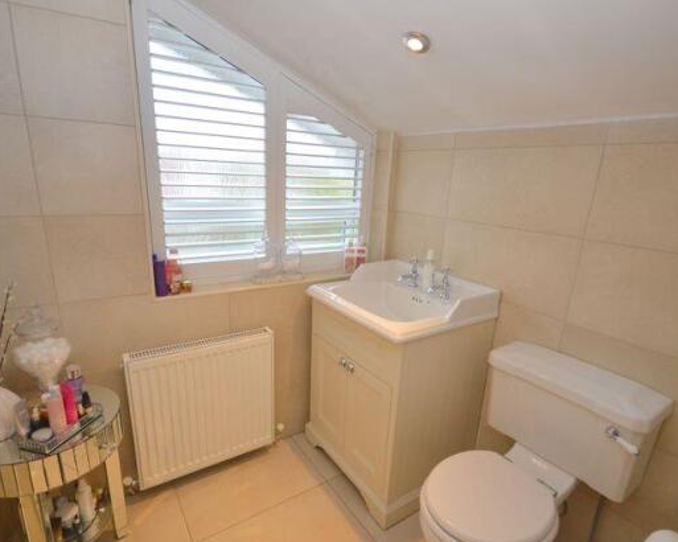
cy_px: 287
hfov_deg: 86.4
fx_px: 361
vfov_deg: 73.7
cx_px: 334
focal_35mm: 18
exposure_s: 1/60
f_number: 4
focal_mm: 10
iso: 500
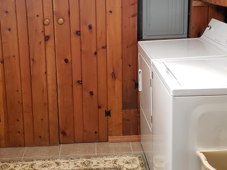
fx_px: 394
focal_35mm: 60
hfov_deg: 32.2
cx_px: 103
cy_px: 71
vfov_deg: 24.4
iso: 200
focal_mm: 4.3
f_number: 1.5
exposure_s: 1/60
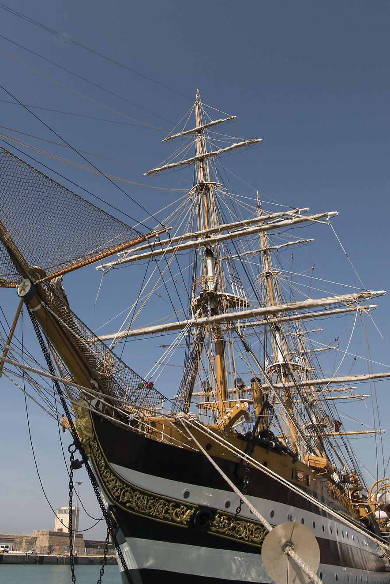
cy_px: 196
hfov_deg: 44.2
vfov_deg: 62.1
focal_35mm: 29
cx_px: 121
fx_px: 471
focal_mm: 16
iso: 100
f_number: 7.1
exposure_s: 1/640
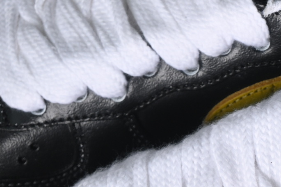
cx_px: 224
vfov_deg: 4.5
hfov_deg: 6.8
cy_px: 189
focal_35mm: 305
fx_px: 2379
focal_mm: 50
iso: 160
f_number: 6.3
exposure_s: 1/60
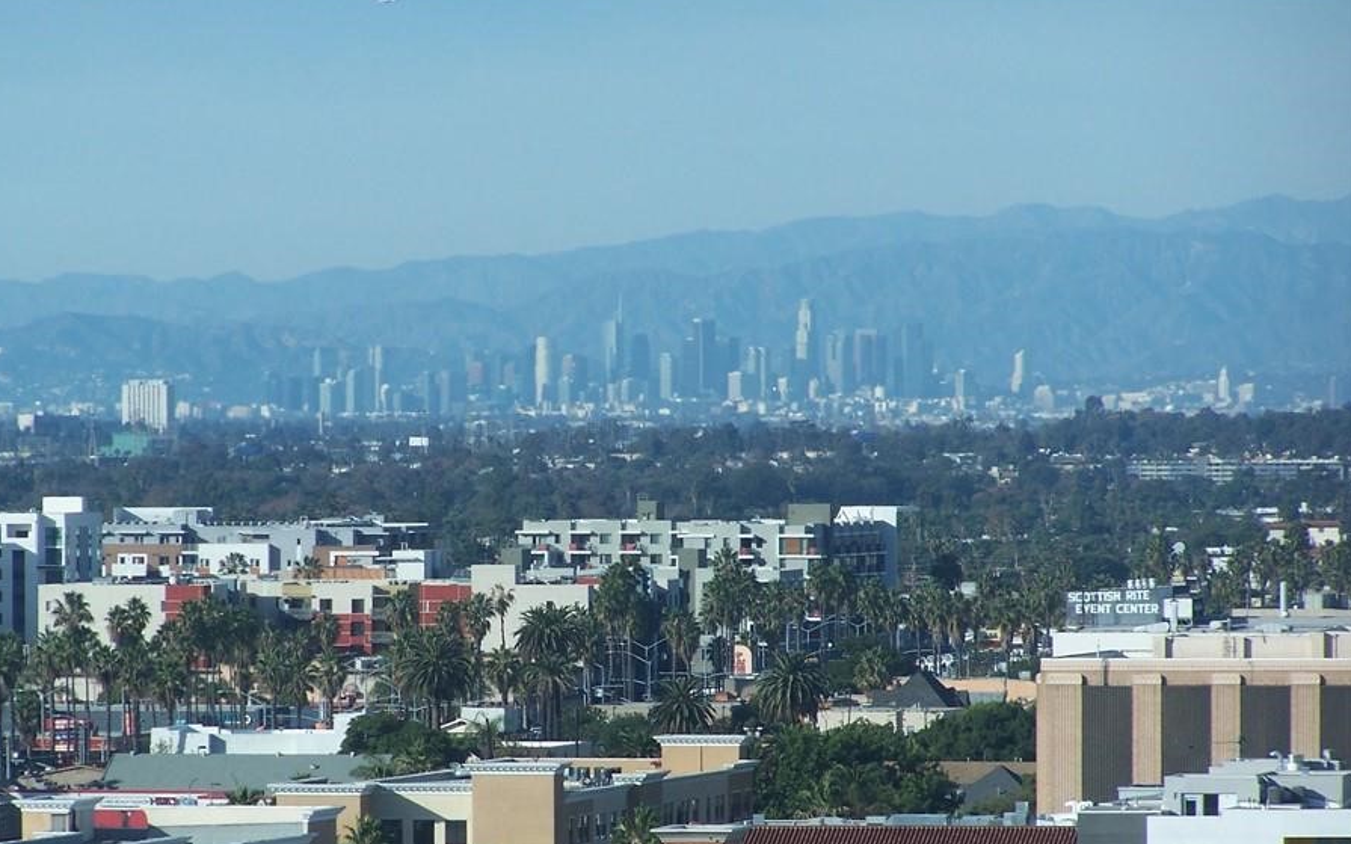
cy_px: 565
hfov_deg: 6.5
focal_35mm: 325
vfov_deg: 4.0
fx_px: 11964
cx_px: 587
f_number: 3.6
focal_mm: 44.4
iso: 80
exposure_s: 1/800
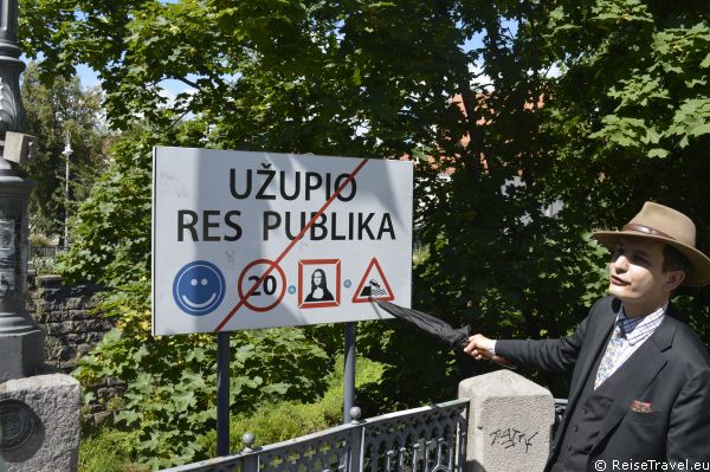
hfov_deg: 53.2
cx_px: 355
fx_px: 709
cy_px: 236
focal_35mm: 36
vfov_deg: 36.8
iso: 100
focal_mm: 24
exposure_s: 1/200
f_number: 7.1
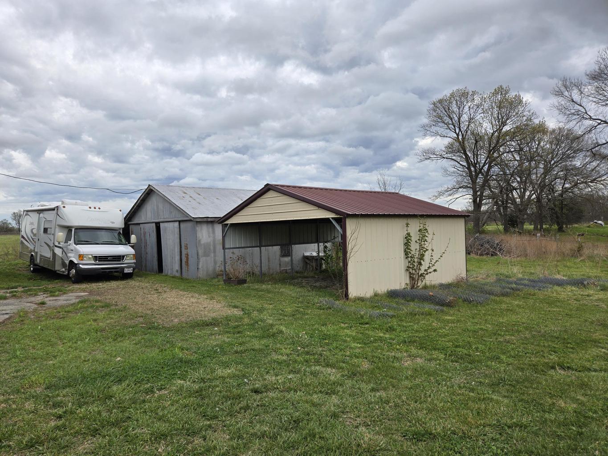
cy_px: 228
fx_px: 404
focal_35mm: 23
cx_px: 304
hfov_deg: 73.9
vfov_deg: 58.9
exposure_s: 1/1195
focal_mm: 5.4
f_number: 1.8
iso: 25
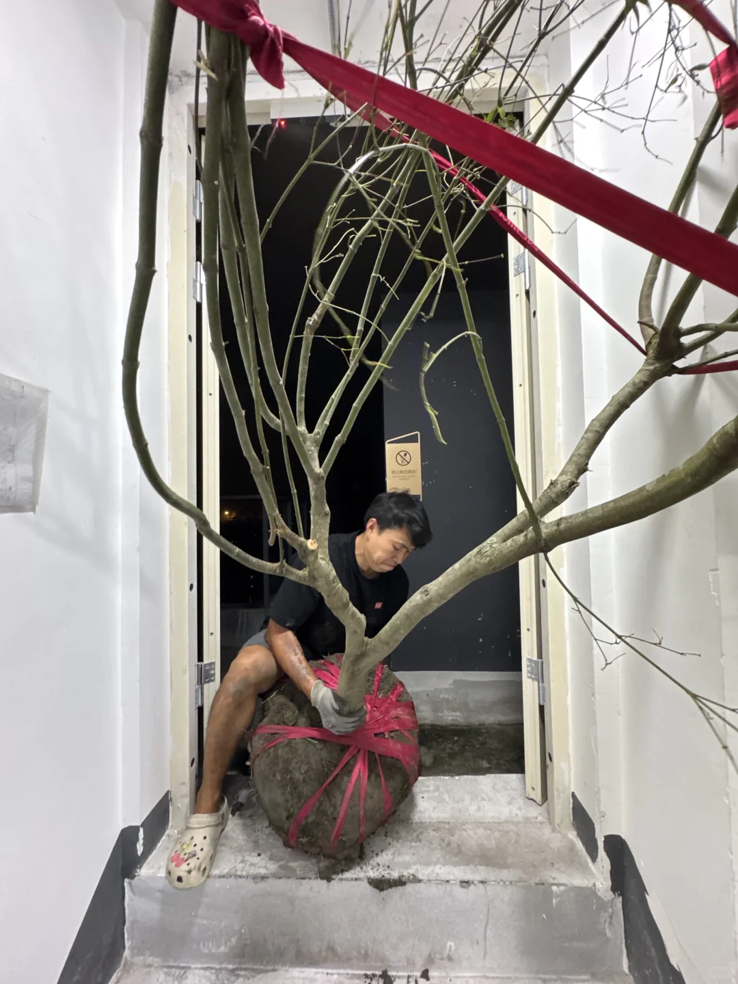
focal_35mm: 14
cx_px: 369
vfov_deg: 102.1
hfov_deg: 85.7
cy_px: 492
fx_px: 398
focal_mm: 2.22
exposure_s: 1/33
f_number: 2.2
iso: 1000
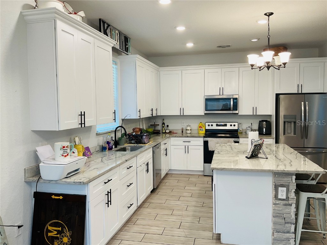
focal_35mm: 29
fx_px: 274
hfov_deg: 61.7
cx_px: 164
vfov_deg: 48.2
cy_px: 122
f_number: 1.8
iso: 32
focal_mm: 3
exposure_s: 1/60
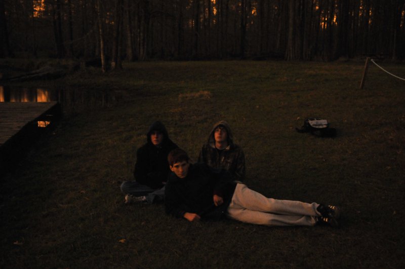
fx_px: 472
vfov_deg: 31.8
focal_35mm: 42
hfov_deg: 46.5
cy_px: 134
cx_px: 202
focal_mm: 28
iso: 1600
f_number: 2.8
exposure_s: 104
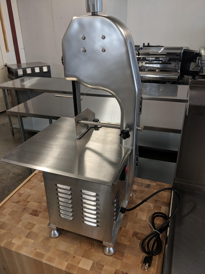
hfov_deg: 51.4
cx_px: 102
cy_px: 137
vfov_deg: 65.3
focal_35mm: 27
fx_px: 213
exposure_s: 1/120
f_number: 1.8
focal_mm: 4.44
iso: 97
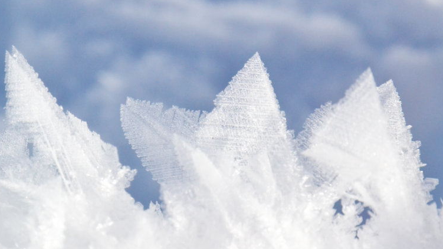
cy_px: 108
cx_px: 209
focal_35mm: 502
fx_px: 5895
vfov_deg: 2.4
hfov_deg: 4.3
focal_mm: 300
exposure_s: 1/4000
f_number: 14
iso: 3200
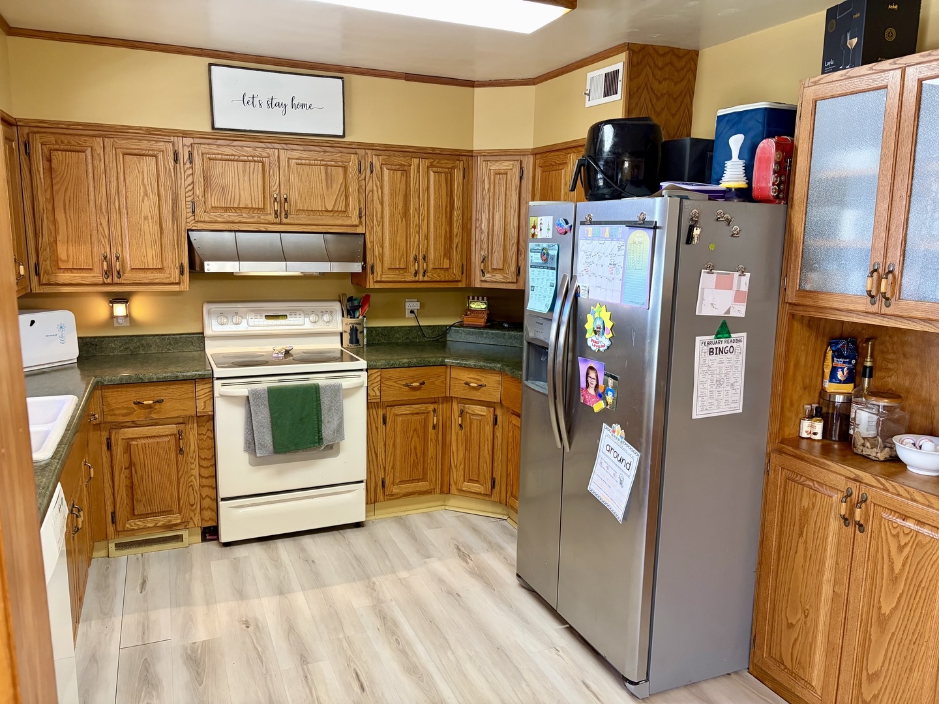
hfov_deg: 67.3
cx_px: 470
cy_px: 352
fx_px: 705
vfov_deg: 53.1
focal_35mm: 26
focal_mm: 5.96
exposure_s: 1/60
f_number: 1.6
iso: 200
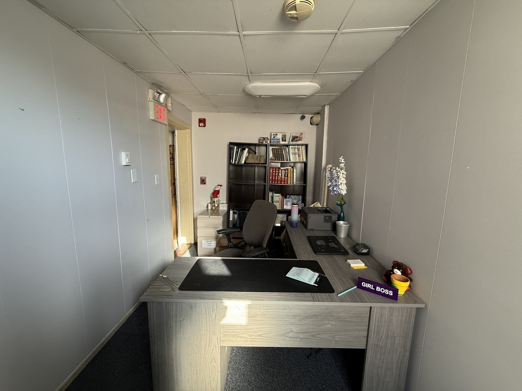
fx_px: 211
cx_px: 261
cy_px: 196
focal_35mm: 14
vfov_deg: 85.7
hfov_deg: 102.1
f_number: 2.2
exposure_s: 1/99
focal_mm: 2.22
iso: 320
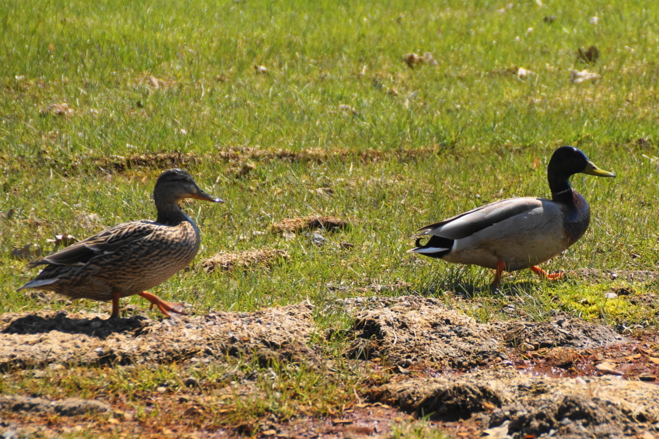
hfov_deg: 7.6
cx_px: 330
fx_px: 4941
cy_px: 220
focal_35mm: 270
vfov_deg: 5.1
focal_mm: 180
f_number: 6.3
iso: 320
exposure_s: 1/320
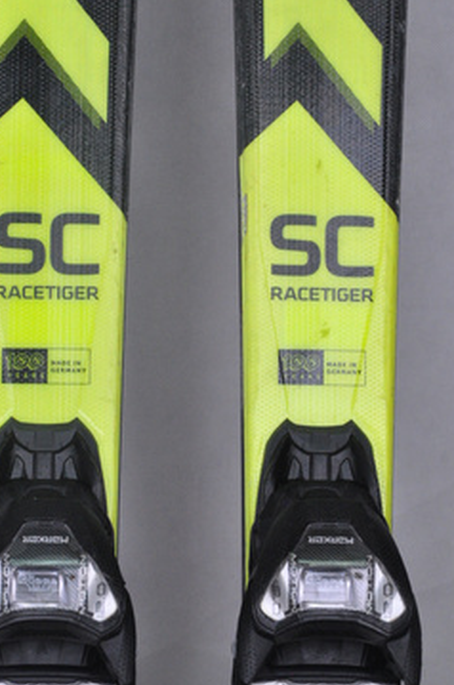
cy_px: 284
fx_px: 3753
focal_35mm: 198
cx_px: 182
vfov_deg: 10.4
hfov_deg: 6.9
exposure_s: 1/125
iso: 3200
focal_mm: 105
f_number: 9.5
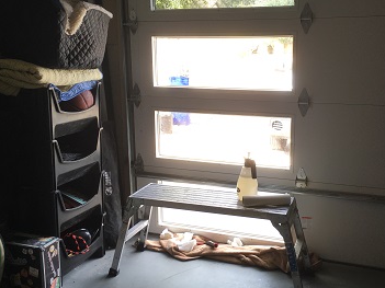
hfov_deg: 48.7
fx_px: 422
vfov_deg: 37.7
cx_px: 233
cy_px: 128
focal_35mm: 38
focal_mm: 4.15
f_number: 2.2
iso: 32
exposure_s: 1/60
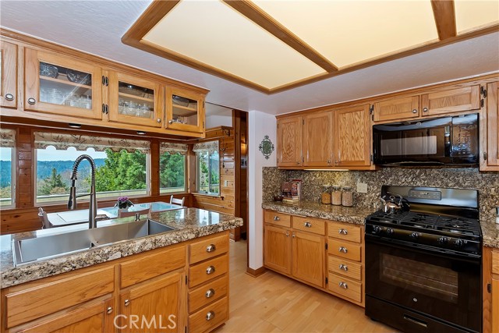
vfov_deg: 77.4
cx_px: 250
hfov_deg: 100.4
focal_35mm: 15
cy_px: 166
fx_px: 208
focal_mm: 10
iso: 180
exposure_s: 1/30
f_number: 8
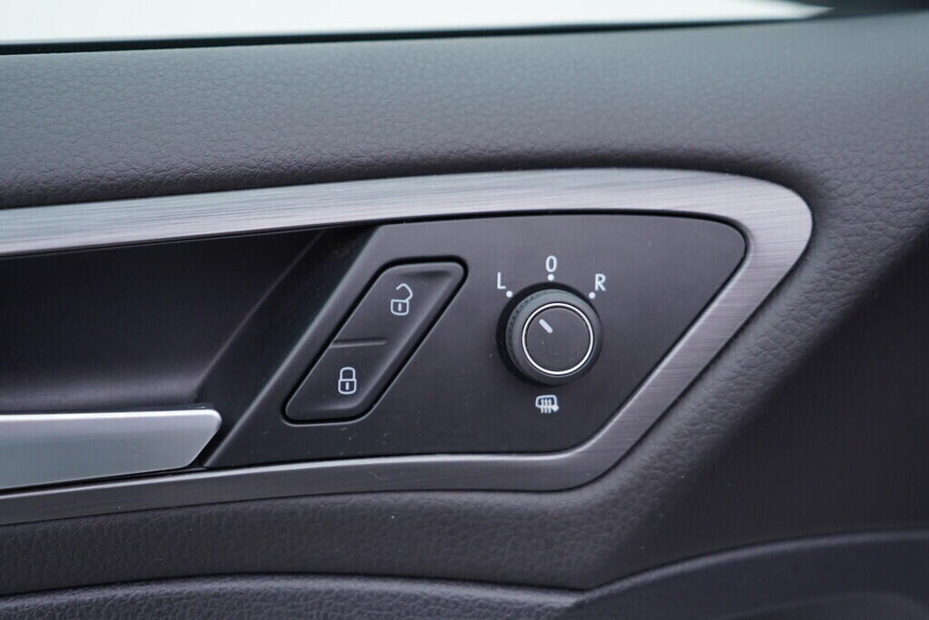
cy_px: 310
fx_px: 929
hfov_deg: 53.1
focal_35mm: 36
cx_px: 464
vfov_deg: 36.9
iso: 125
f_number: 3.2
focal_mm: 24
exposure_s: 1/50
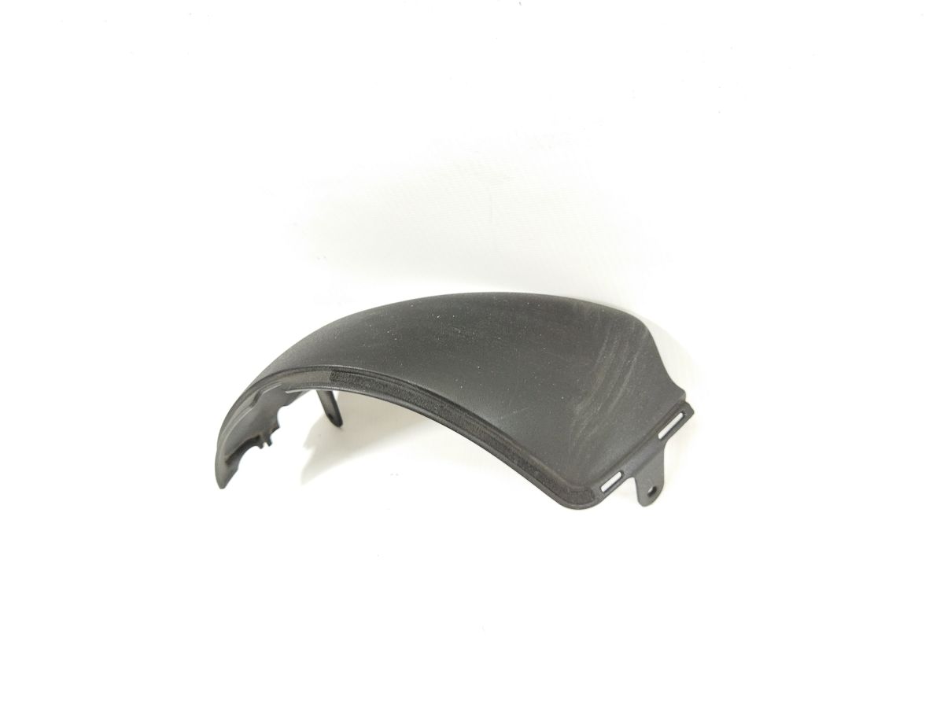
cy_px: 354
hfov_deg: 65.3
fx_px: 736
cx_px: 472
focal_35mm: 27
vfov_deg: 51.4
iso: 167
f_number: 1.79
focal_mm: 4.71
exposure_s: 1/50
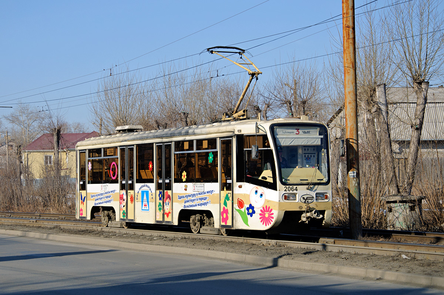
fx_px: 961
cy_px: 148
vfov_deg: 17.4
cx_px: 222
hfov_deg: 26.0
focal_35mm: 78
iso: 320
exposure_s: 1/640
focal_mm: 52
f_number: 8
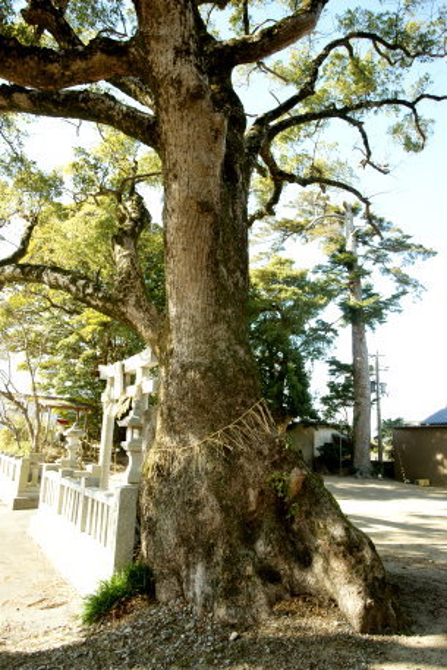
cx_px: 224
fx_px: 484
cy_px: 335
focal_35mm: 26
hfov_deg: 49.6
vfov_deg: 69.4
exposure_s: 1/60
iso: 320
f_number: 7.1
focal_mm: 26
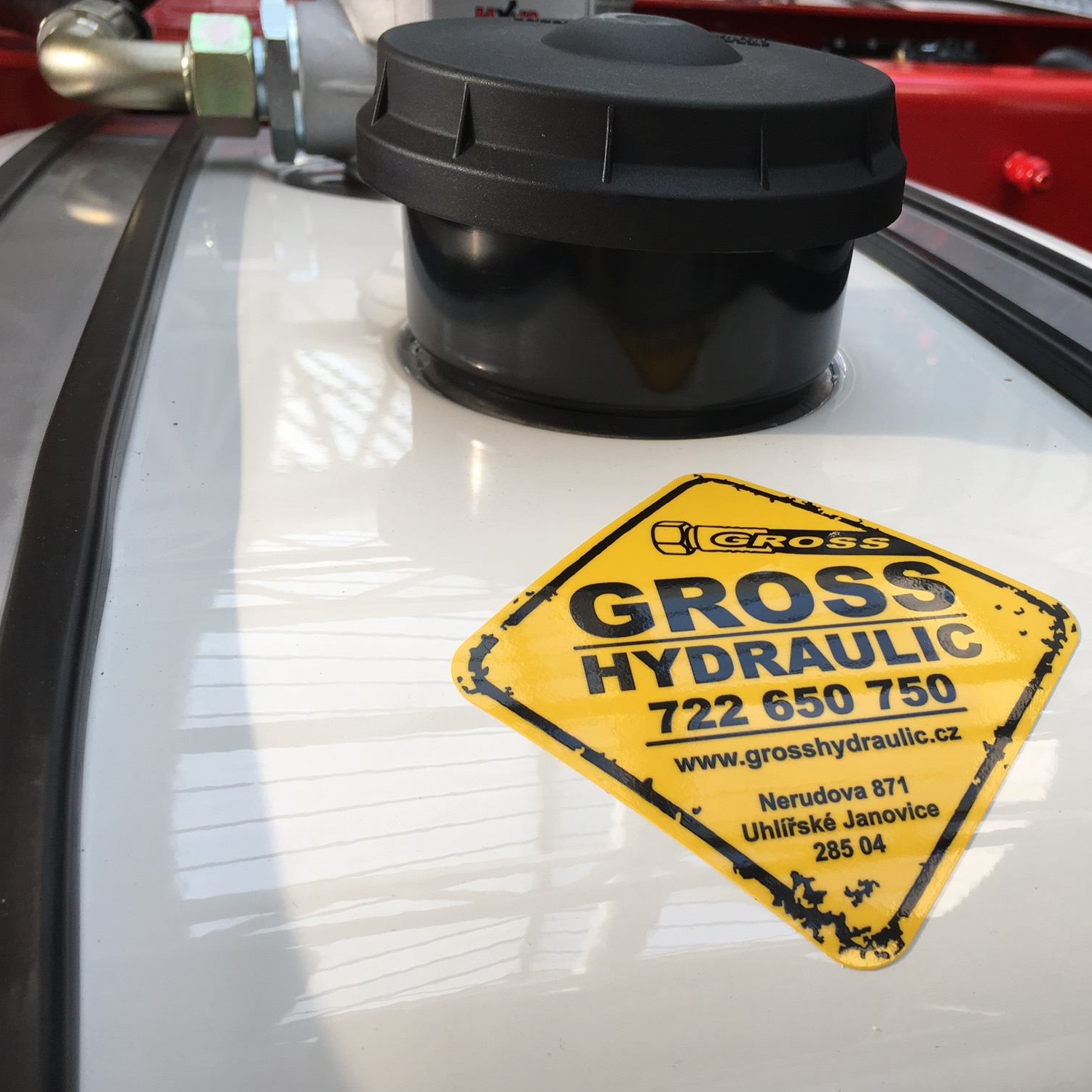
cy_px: 552
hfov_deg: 46.4
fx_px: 1249
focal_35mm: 35
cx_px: 732
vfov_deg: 47.2
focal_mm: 4.15
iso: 25
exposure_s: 1/100
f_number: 2.2
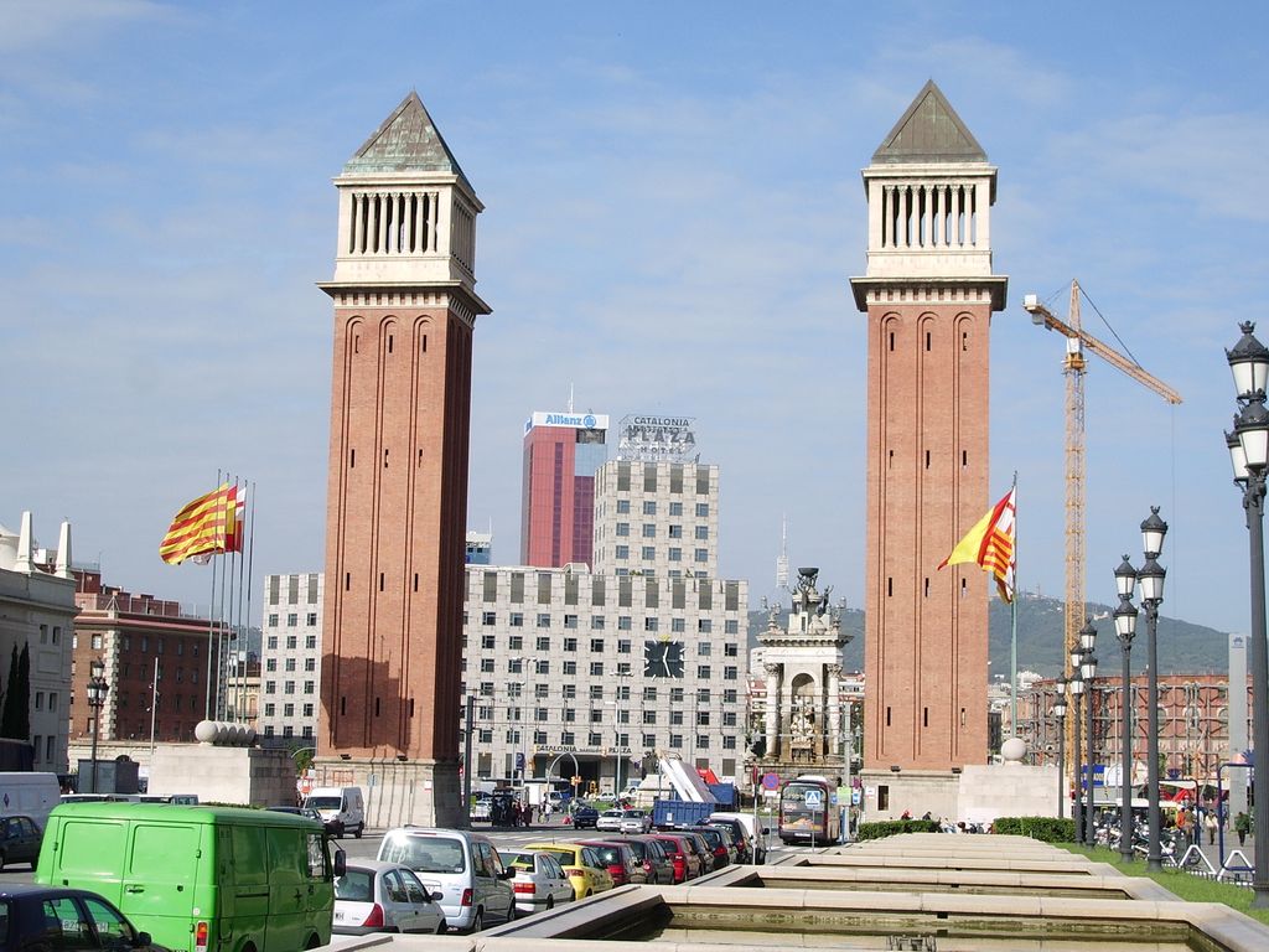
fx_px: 2273
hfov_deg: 31.2
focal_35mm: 62
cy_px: 476
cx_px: 634
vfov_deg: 23.7
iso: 50
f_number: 5.6
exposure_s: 1/320
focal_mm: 10.2
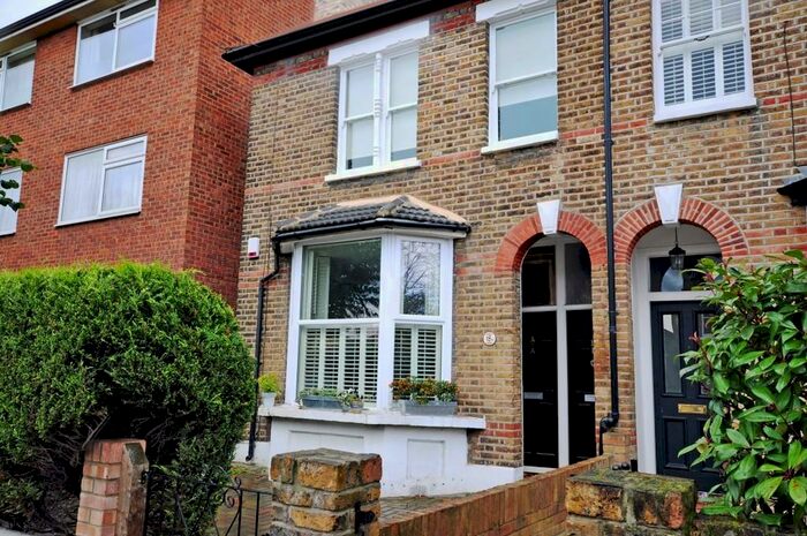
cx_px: 404
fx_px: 672
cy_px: 268
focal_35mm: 30
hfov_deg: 62.0
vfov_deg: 43.5
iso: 400
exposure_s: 1/80
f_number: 5.6
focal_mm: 20
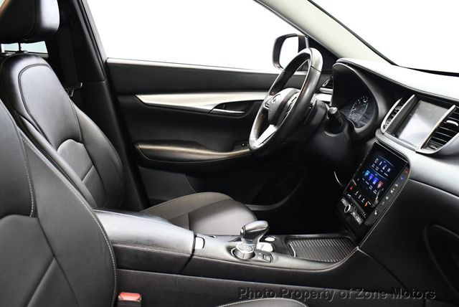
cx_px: 230
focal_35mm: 36
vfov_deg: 36.9
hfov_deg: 53.1
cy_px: 154
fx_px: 459
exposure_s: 1/80
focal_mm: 18
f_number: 3.5
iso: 3200
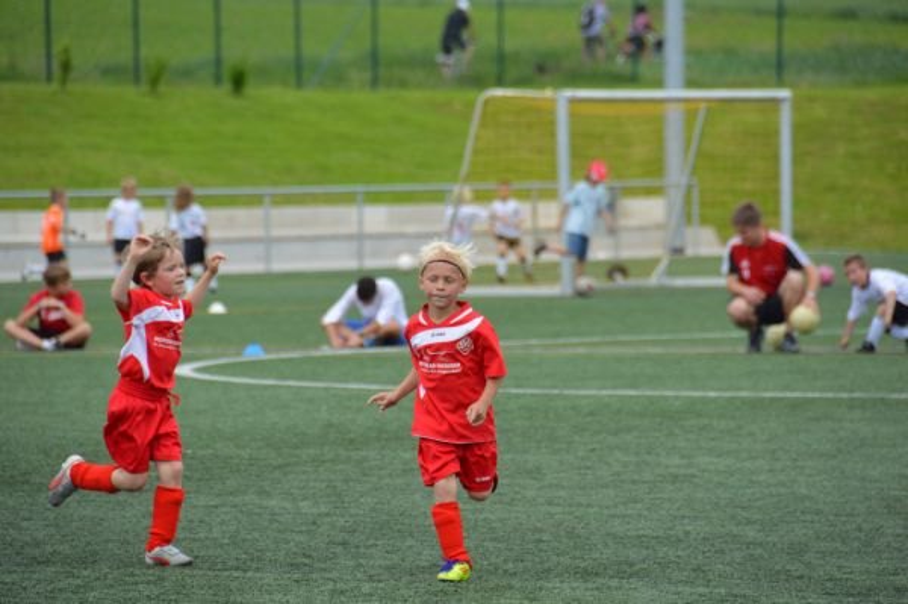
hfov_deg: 6.9
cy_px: 302
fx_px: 7560
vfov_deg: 4.6
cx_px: 454
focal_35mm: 300
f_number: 5.6
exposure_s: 1/1250
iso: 400
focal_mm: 200
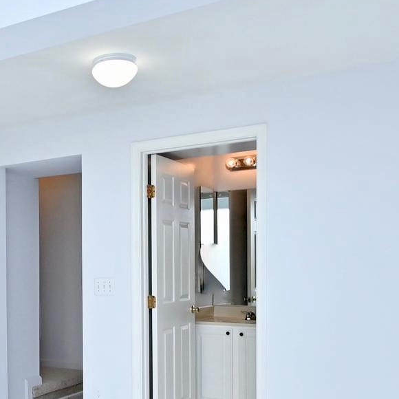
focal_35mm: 45
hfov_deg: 35.0
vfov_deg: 37.2
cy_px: 265
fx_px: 587
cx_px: 28
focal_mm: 10
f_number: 7.1
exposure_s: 1/125
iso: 250
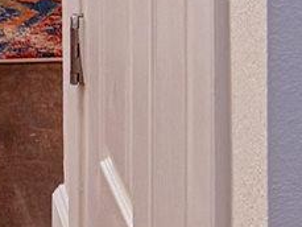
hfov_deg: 8.1
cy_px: -585
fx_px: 2104
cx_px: -117
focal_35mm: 241
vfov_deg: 5.6
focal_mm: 6.76
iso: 200
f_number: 1.78
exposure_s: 1/151
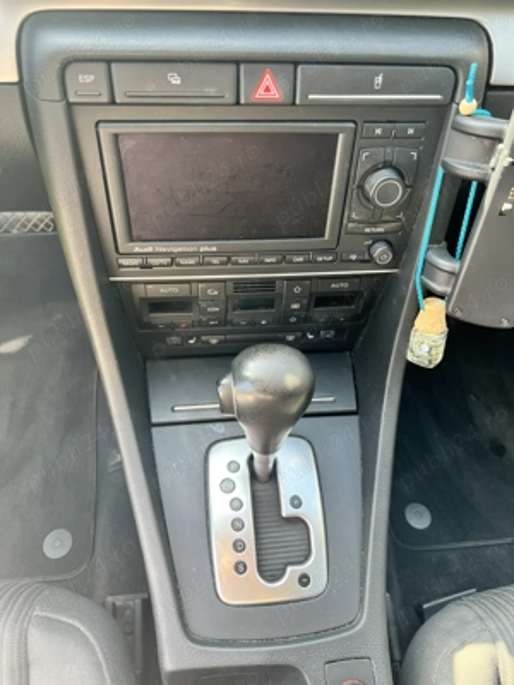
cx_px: 257
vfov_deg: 67.3
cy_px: 342
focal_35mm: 26
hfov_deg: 53.1
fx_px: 515
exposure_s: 1/121
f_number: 1.5
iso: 100
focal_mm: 5.7
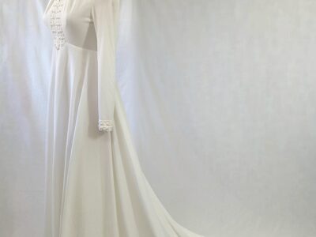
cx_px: 158
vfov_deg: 58.9
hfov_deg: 73.9
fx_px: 210
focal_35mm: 23
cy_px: 118
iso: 64
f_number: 1.8
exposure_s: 1/120
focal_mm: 5.54
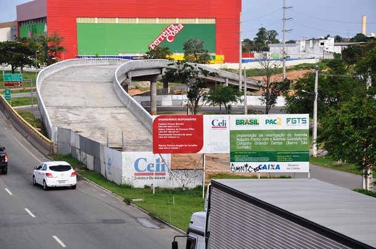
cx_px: 188
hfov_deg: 19.5
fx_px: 1095
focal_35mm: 105
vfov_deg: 13.0
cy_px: 124
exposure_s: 1/1000
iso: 500
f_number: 8
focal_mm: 70
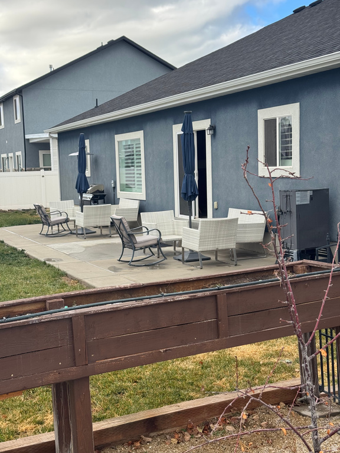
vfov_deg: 39.7
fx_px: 629
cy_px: 226
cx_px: 170
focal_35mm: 48
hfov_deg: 30.3
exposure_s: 1/715
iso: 64
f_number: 1.78
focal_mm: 6.76
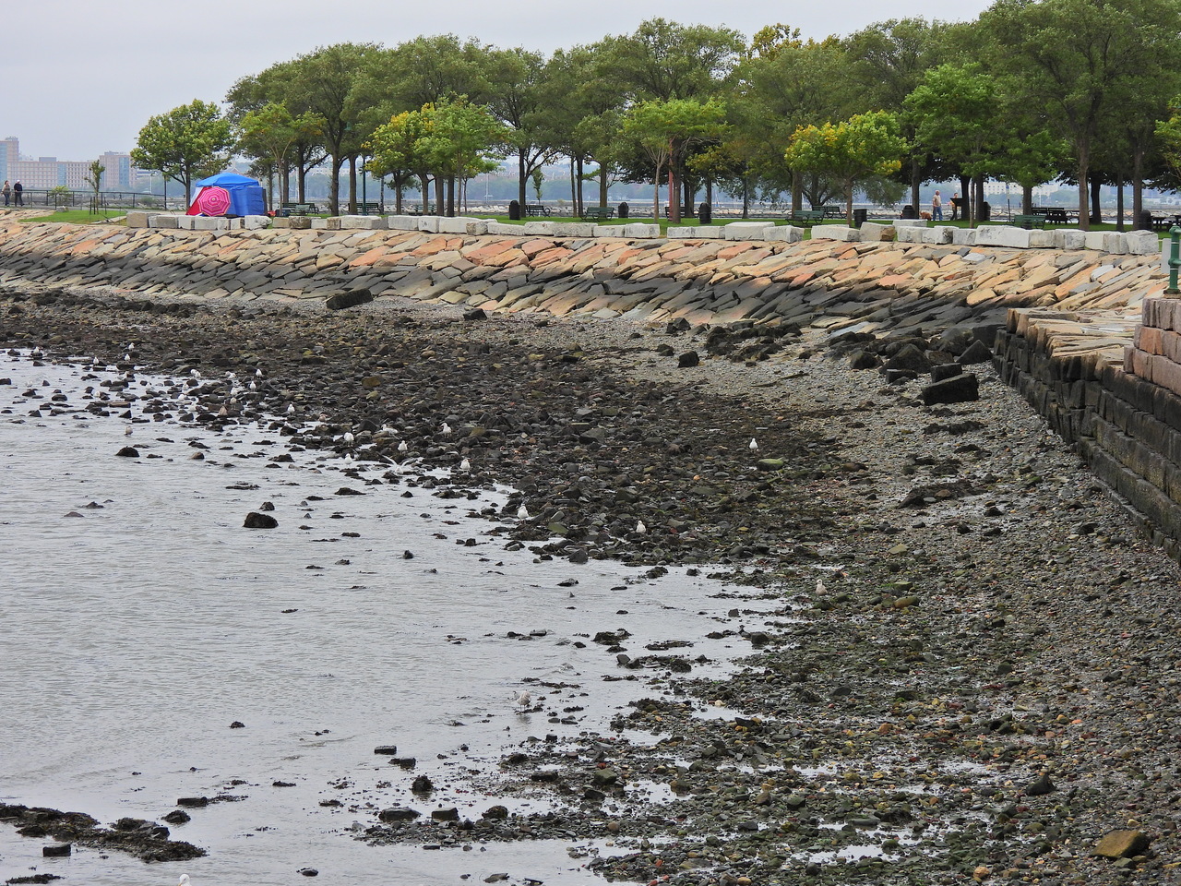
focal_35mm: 115
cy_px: 443
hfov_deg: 17.1
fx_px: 3923
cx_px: 590
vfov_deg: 12.9
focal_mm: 20.5
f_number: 4
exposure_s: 1/250
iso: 100
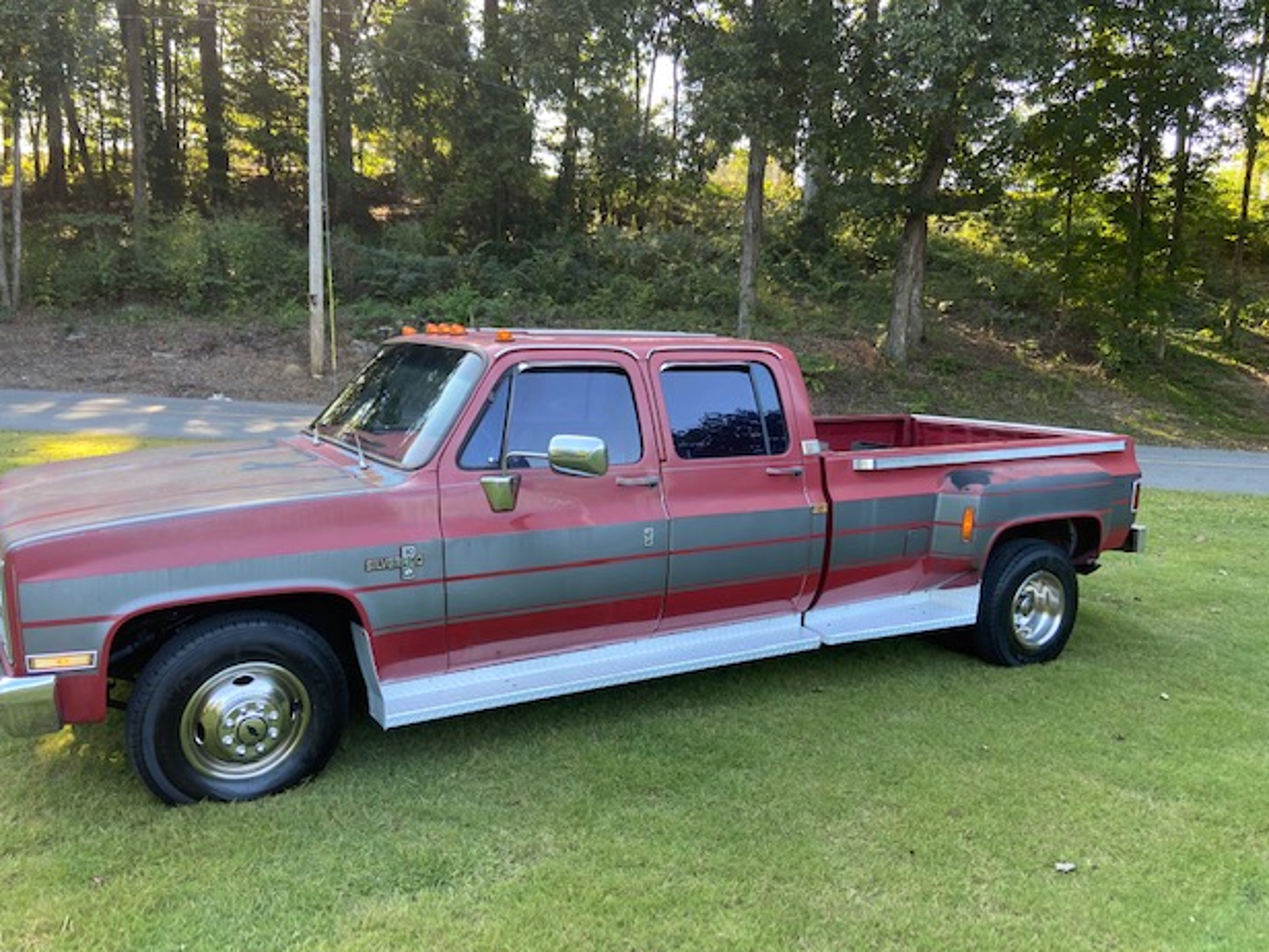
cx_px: 612
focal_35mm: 27
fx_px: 990
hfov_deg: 65.3
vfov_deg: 51.4
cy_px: 480
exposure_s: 1/121
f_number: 1.8
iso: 50
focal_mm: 4.25
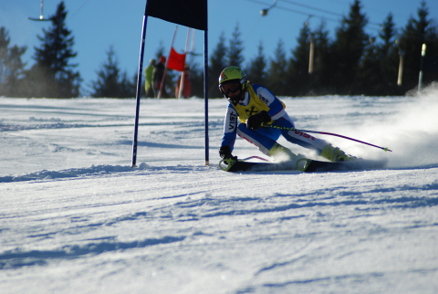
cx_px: 219
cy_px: 147
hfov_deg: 7.2
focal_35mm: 285
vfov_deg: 4.8
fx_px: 3474
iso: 125
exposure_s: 1/1000
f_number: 4.8
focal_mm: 190
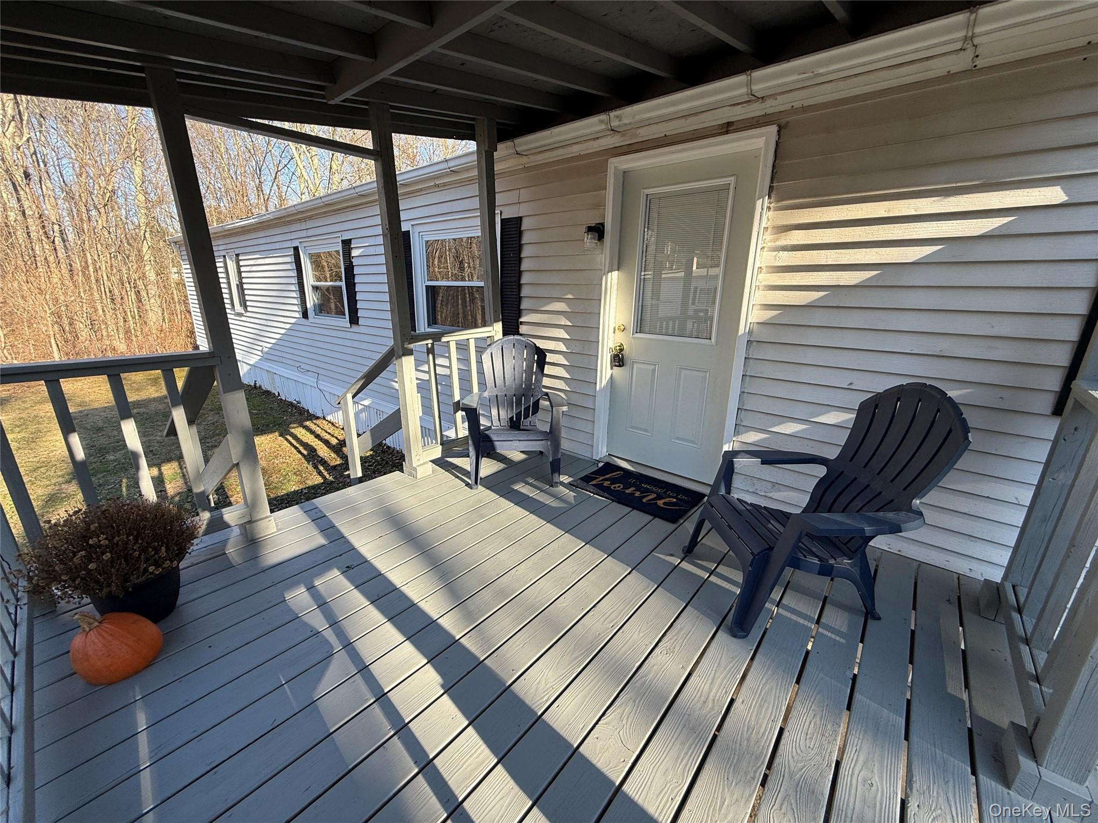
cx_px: 549
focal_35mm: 14
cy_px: 412
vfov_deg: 85.7
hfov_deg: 102.1
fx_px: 444
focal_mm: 2.22
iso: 50
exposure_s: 1/329
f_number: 2.2
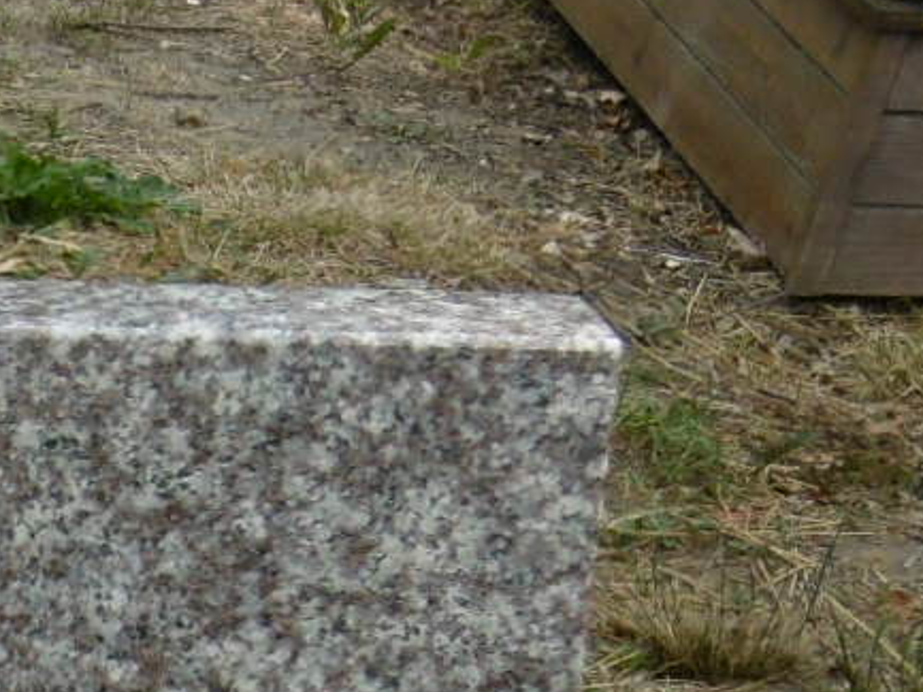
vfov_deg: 6.1
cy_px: 1199
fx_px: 6428
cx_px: -597
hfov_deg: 8.0
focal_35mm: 241
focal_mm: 9.2
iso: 100
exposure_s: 1/320
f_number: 4
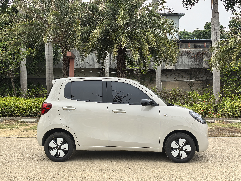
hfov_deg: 43.9
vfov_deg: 33.6
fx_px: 299
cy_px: 90
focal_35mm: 43
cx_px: 120
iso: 50
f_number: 2
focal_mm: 6.98
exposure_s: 1/501
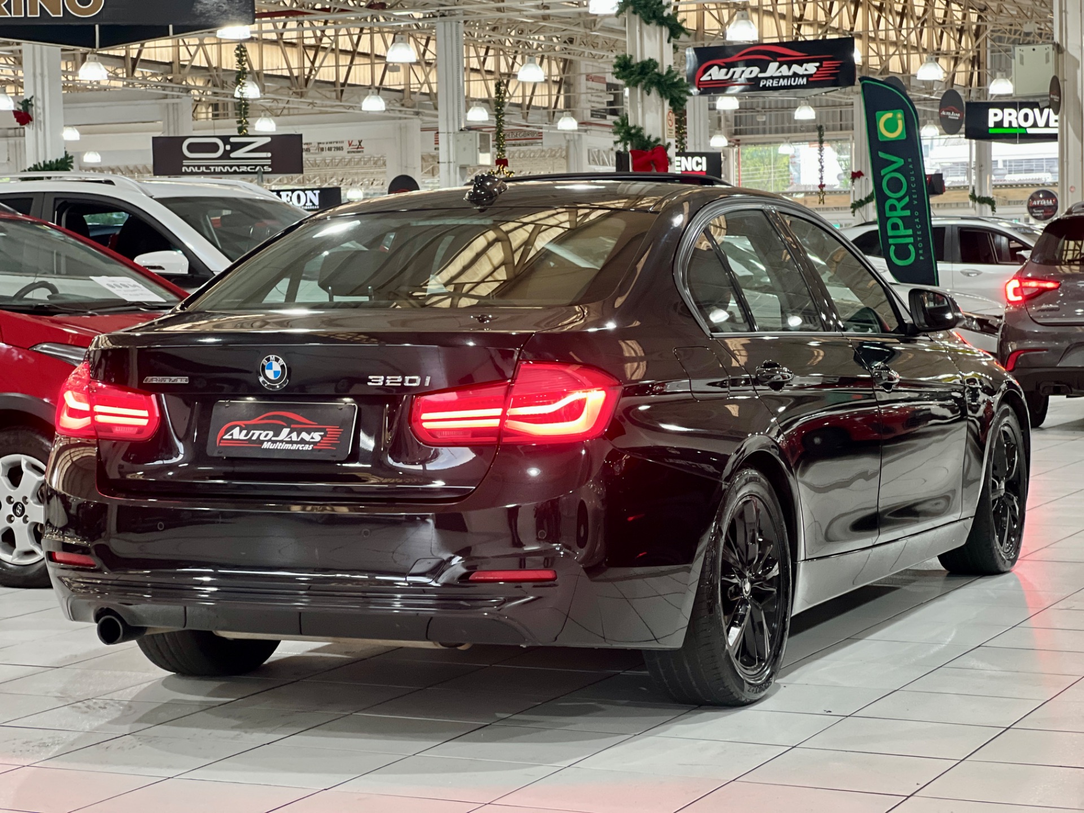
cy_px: 406
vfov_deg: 19.1
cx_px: 542
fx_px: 2411
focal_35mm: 77
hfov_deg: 25.3
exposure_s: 1/30
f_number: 2.8
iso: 400
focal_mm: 9
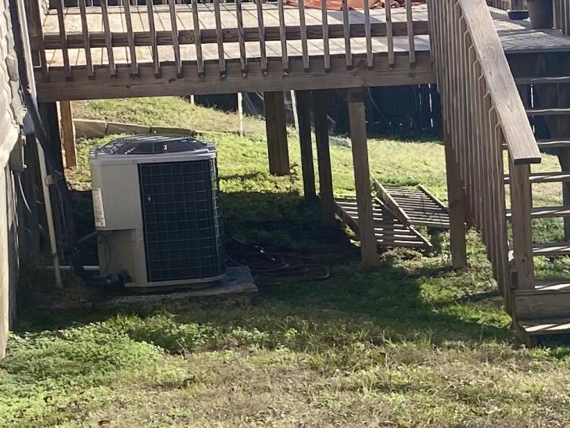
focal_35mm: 107
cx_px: 800
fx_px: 1762
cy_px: 296
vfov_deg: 13.8
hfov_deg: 17.0
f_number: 1.8
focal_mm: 4.25
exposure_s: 1/1412
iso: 32
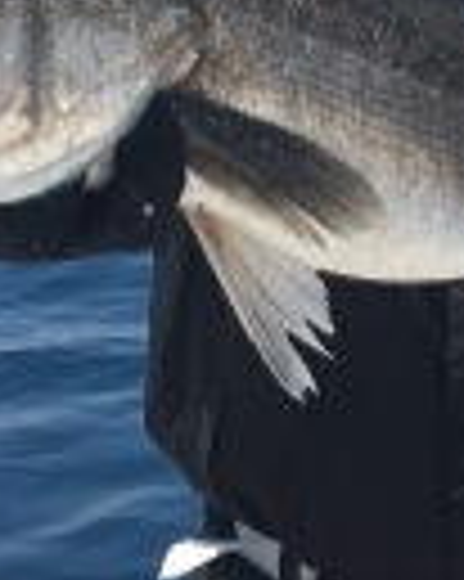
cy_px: -117
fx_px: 1890
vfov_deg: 16.7
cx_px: 511
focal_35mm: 110
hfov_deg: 13.7
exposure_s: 1/1115
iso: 25
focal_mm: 4.15
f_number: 2.2
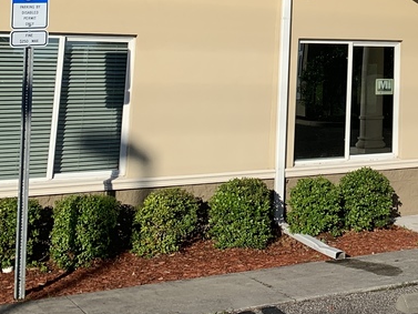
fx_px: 833
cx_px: 480
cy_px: -74
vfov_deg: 19.9
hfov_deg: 25.7
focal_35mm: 69
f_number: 1.8
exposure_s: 1/3289
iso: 25
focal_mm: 4.25
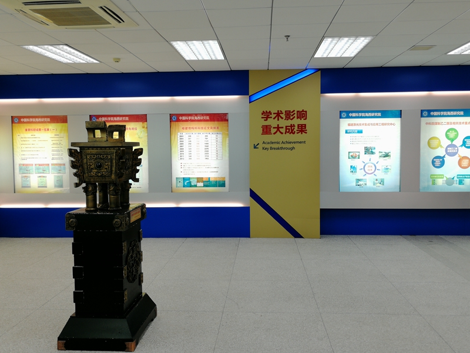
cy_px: 176
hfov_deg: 58.4
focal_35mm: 31
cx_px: 235
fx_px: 421
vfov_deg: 45.4
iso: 50
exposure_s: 1/50
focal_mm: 3.95
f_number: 2.2
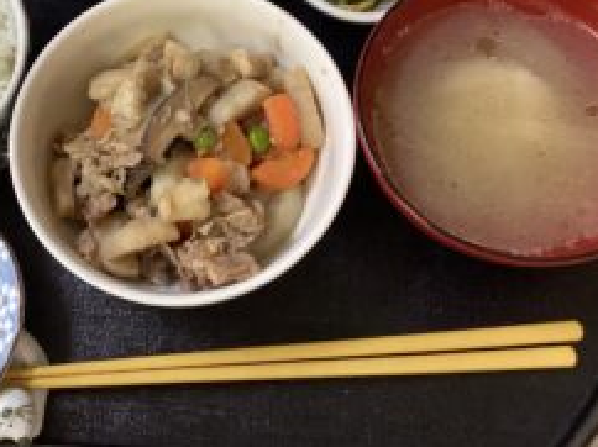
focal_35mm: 48
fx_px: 828
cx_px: 179
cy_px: 130
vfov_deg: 29.9
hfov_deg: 39.0
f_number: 2.4
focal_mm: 3.3
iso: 250
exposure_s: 1/60
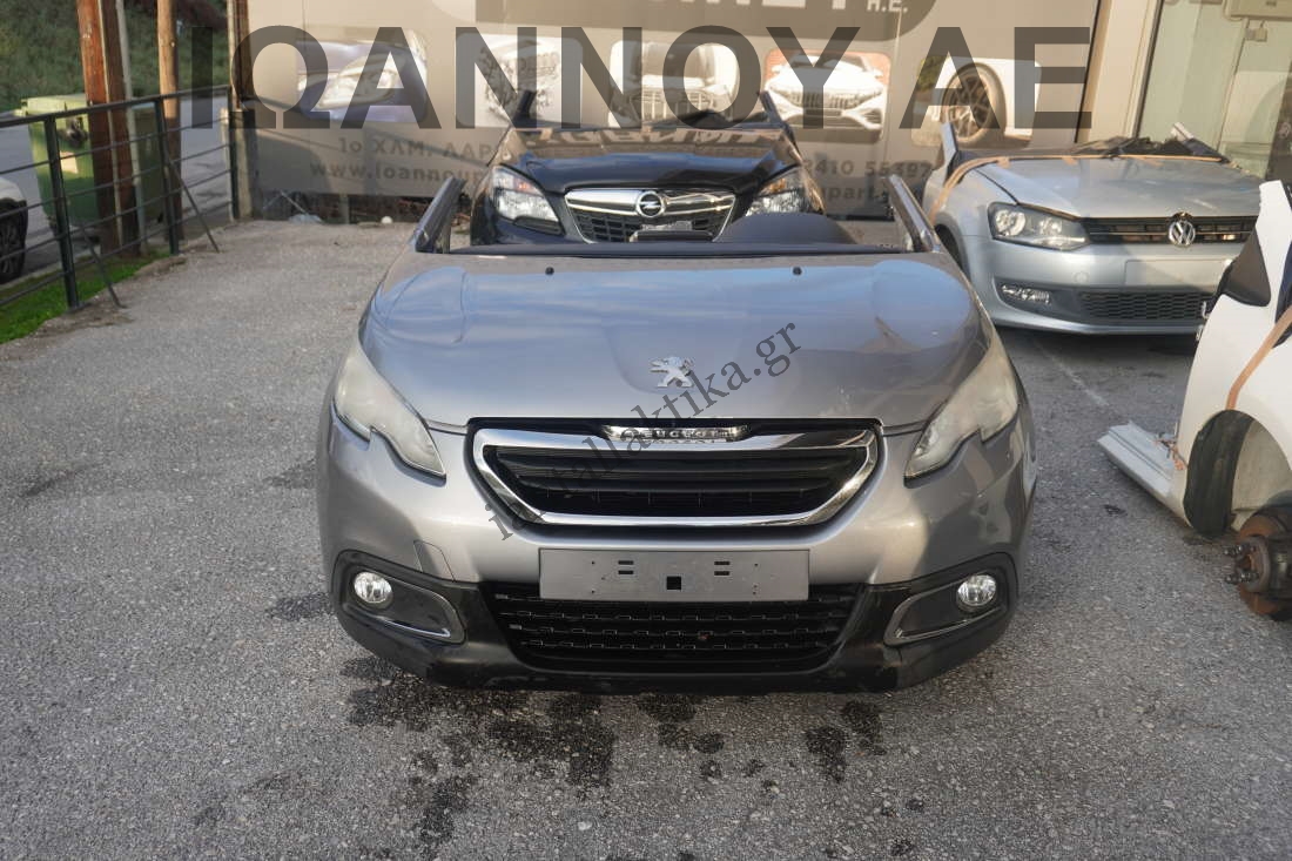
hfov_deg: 59.5
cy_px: 430
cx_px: 646
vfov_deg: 41.7
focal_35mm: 32
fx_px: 1130
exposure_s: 1/160
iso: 100
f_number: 4
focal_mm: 21
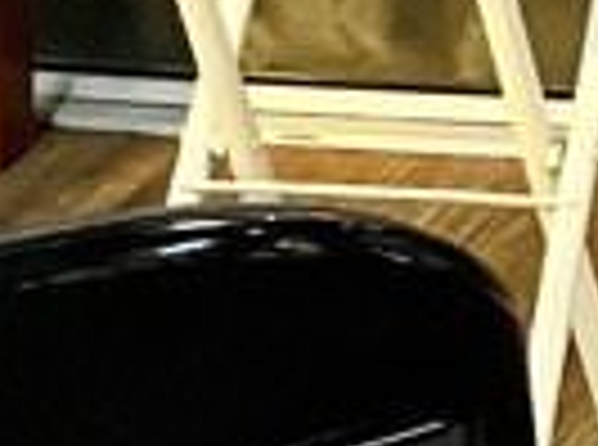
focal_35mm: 196
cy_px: -1153
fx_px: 3377
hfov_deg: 8.1
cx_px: 1983
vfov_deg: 6.5
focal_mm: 5.1
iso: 400
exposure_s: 1/50
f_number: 1.6
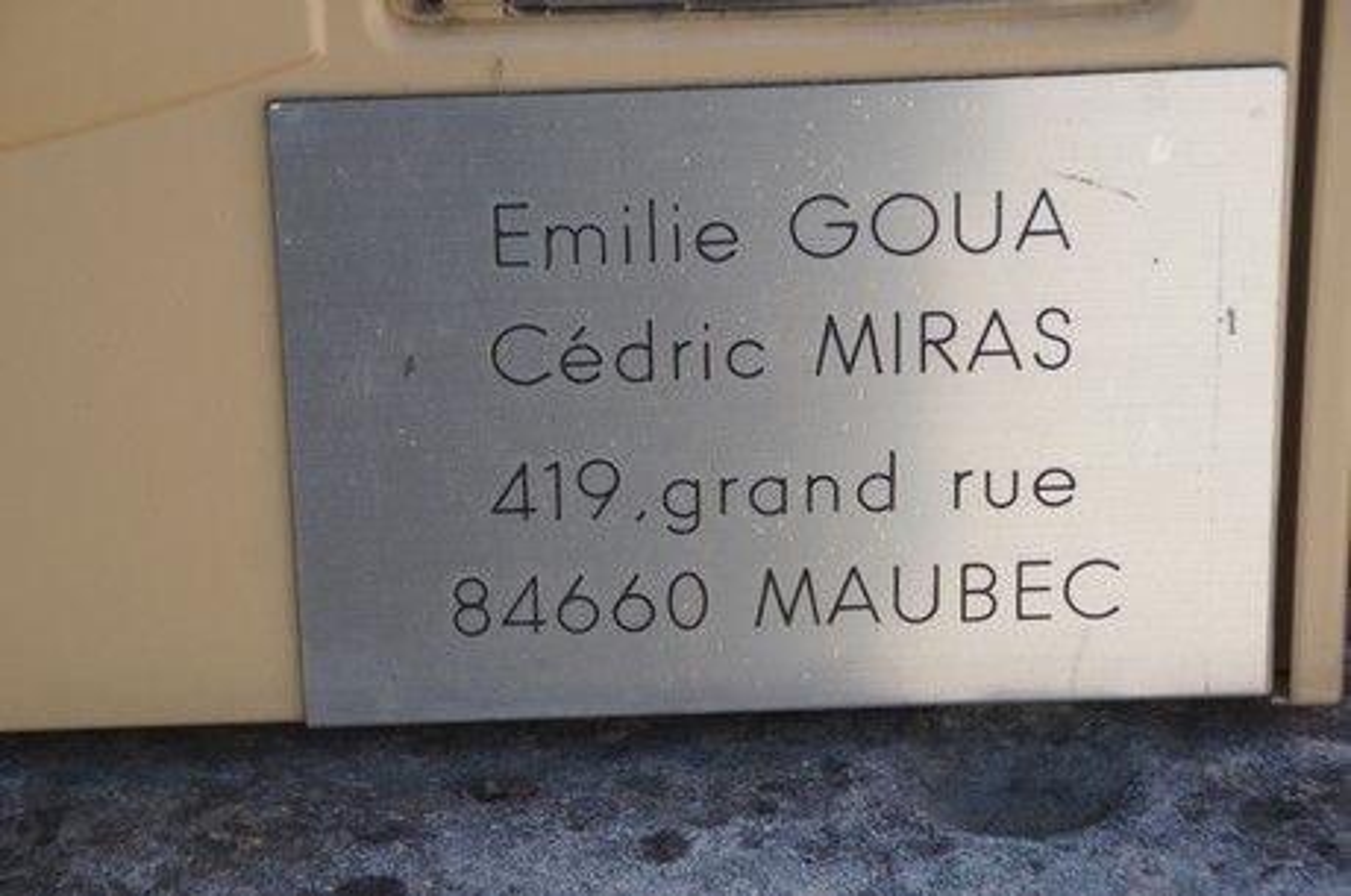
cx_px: 676
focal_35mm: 150
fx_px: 5619
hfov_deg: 13.7
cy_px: 448
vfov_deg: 9.1
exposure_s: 1/160
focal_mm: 100
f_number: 5.6
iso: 100
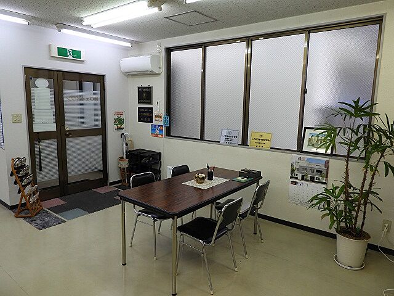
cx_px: 197
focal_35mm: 24
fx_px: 273
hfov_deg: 71.6
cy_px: 148
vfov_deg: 56.8
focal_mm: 4.3
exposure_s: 1/40
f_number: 3.3
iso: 100
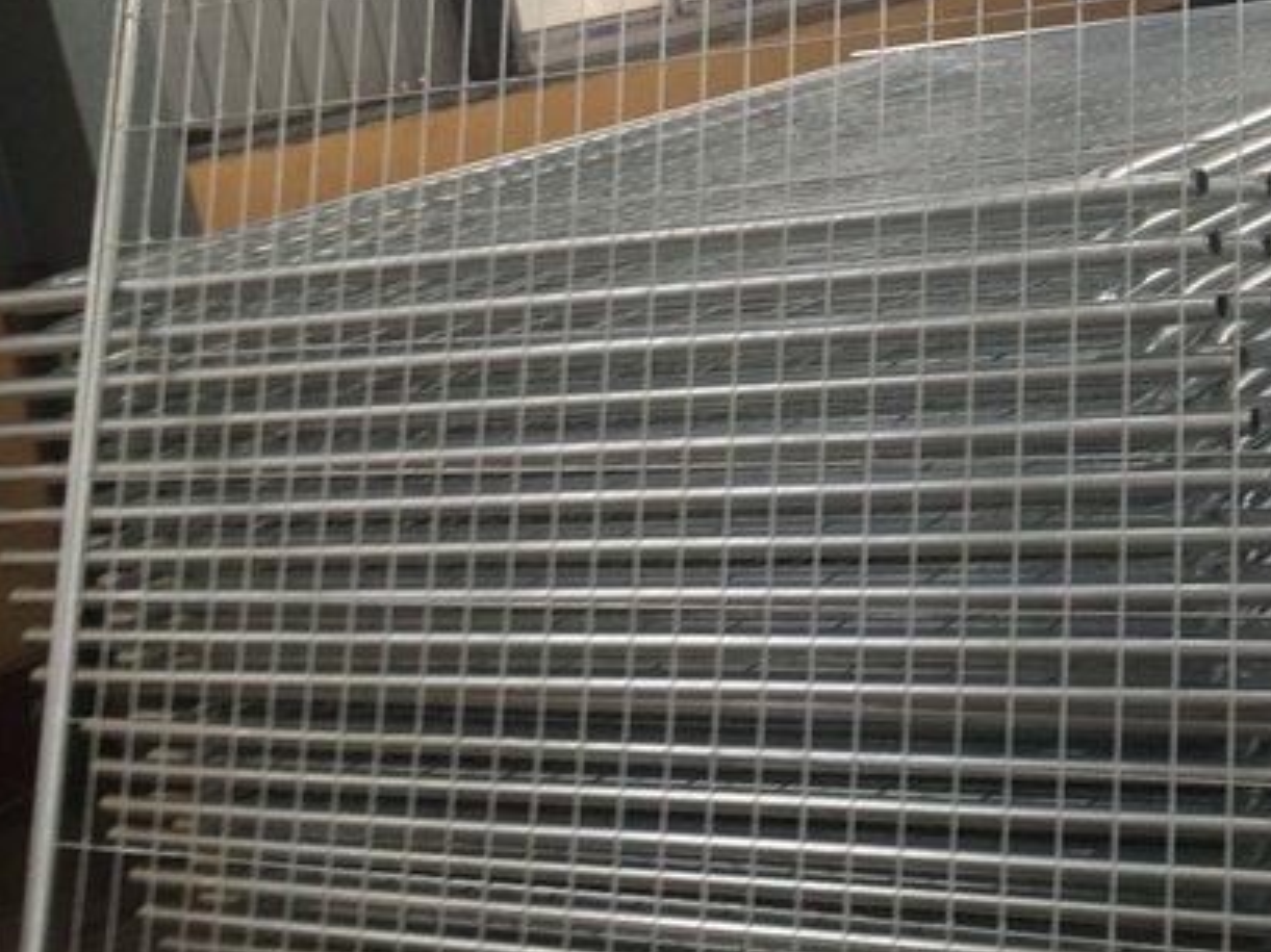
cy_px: 315
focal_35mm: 57
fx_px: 2092
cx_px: 1171
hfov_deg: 32.0
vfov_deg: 25.5
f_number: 2.2
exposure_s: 1/50
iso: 40
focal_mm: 4.15
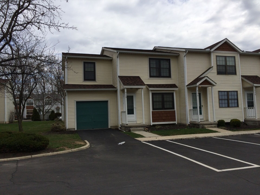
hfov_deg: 61.7
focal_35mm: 29
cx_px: 130
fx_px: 218
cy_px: 98
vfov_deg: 48.2
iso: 40
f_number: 2.2
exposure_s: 1/4566
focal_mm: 4.15
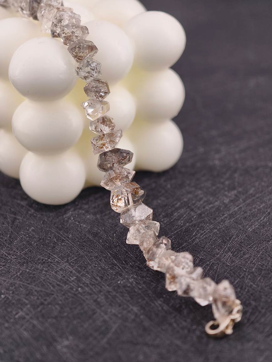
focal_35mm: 85
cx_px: 136
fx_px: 888
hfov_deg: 17.4
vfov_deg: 23.0
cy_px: 181
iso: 125
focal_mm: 22.48
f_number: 2.67
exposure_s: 1/160
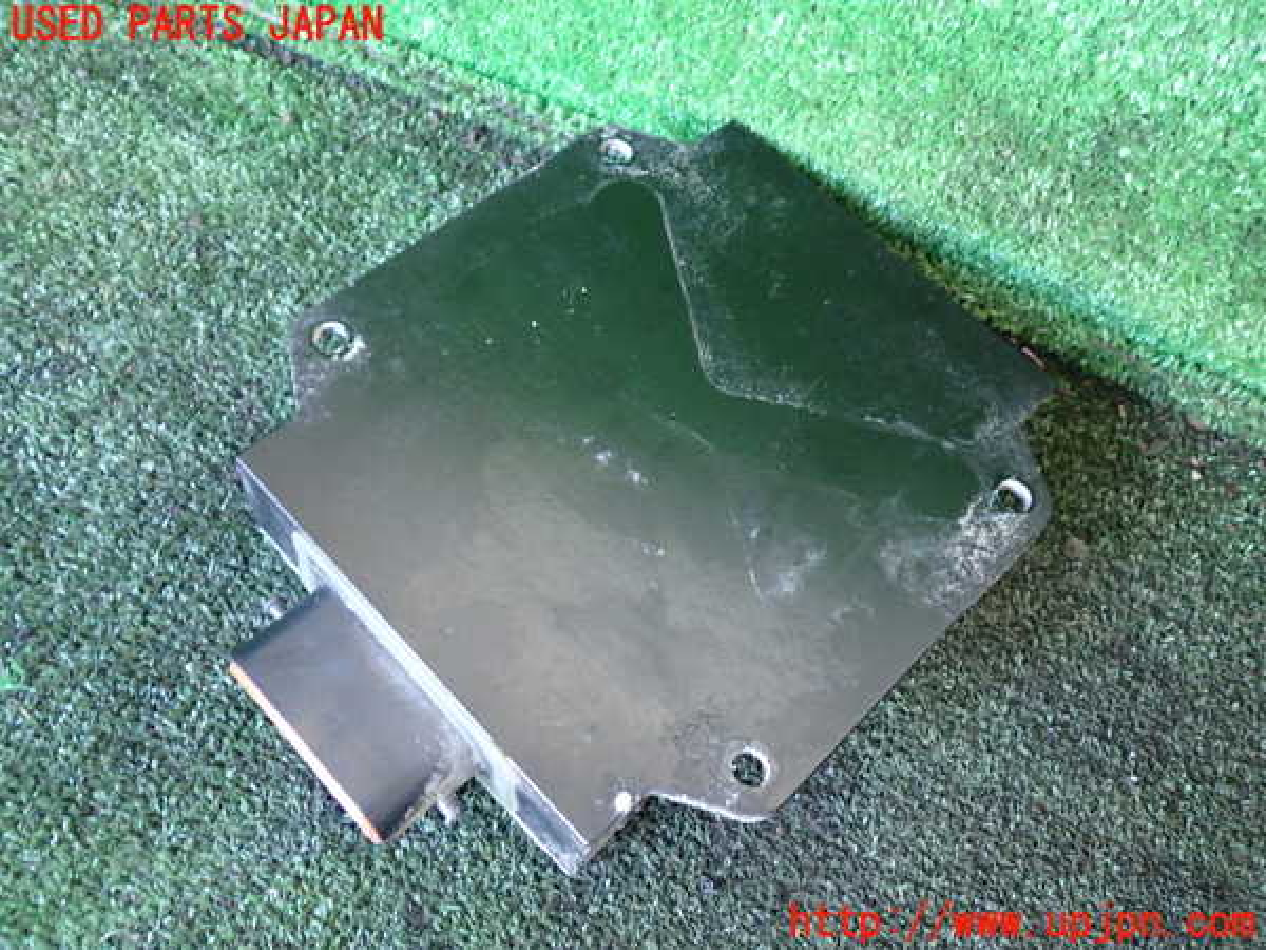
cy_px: 475
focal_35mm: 30
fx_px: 1097
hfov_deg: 60.0
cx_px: 633
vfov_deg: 46.8
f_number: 2.3
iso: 800
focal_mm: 5.4
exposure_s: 1/30
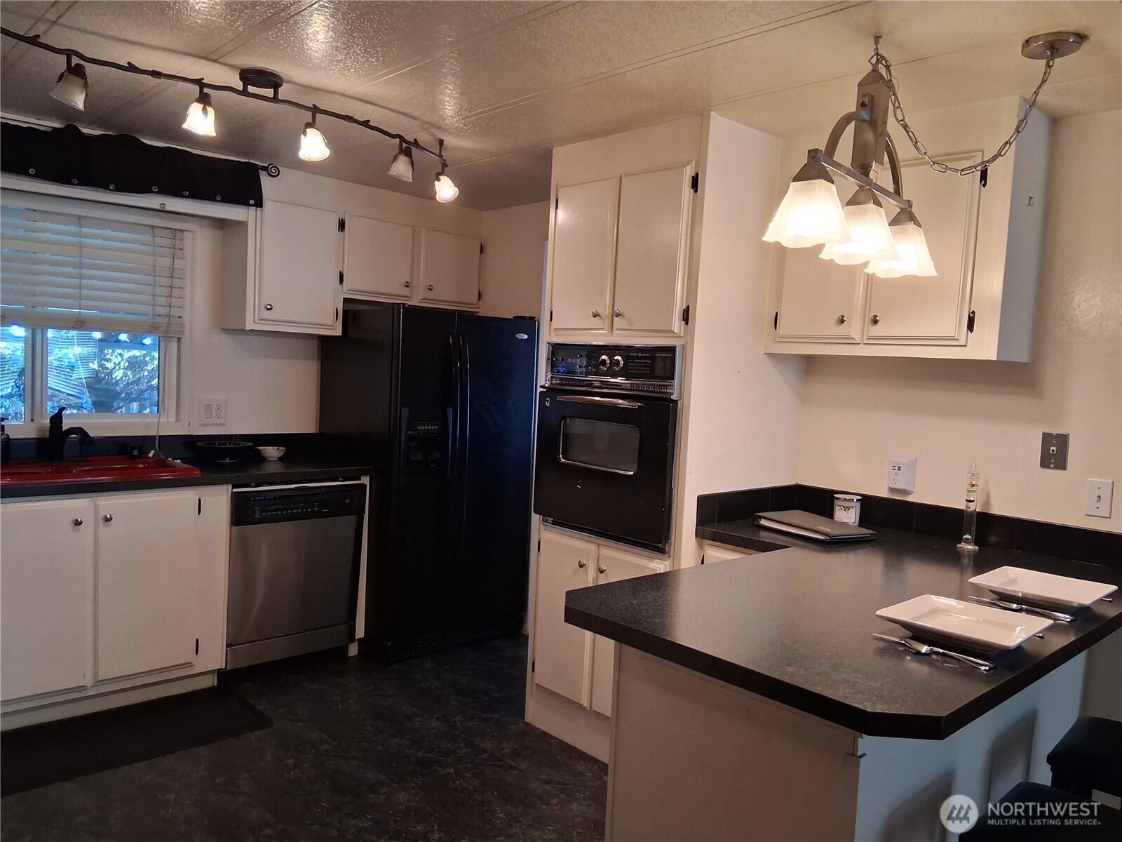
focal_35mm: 26
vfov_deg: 53.1
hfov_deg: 67.3
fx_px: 843
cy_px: 421
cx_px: 561
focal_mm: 3.98
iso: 400
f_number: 1.8
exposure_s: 1/120
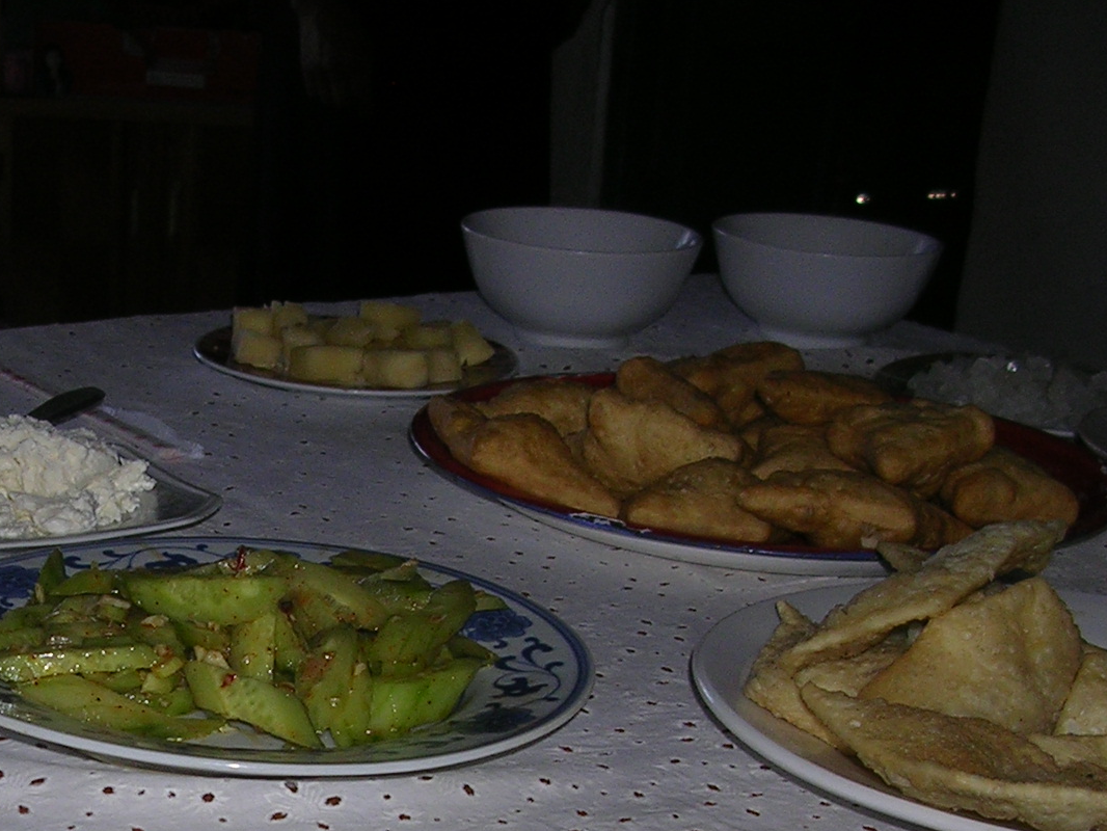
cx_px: 153
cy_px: 792
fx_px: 2335
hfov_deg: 26.0
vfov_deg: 19.7
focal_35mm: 73
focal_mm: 5.8
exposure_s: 1/60.1
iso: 50
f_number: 2.8
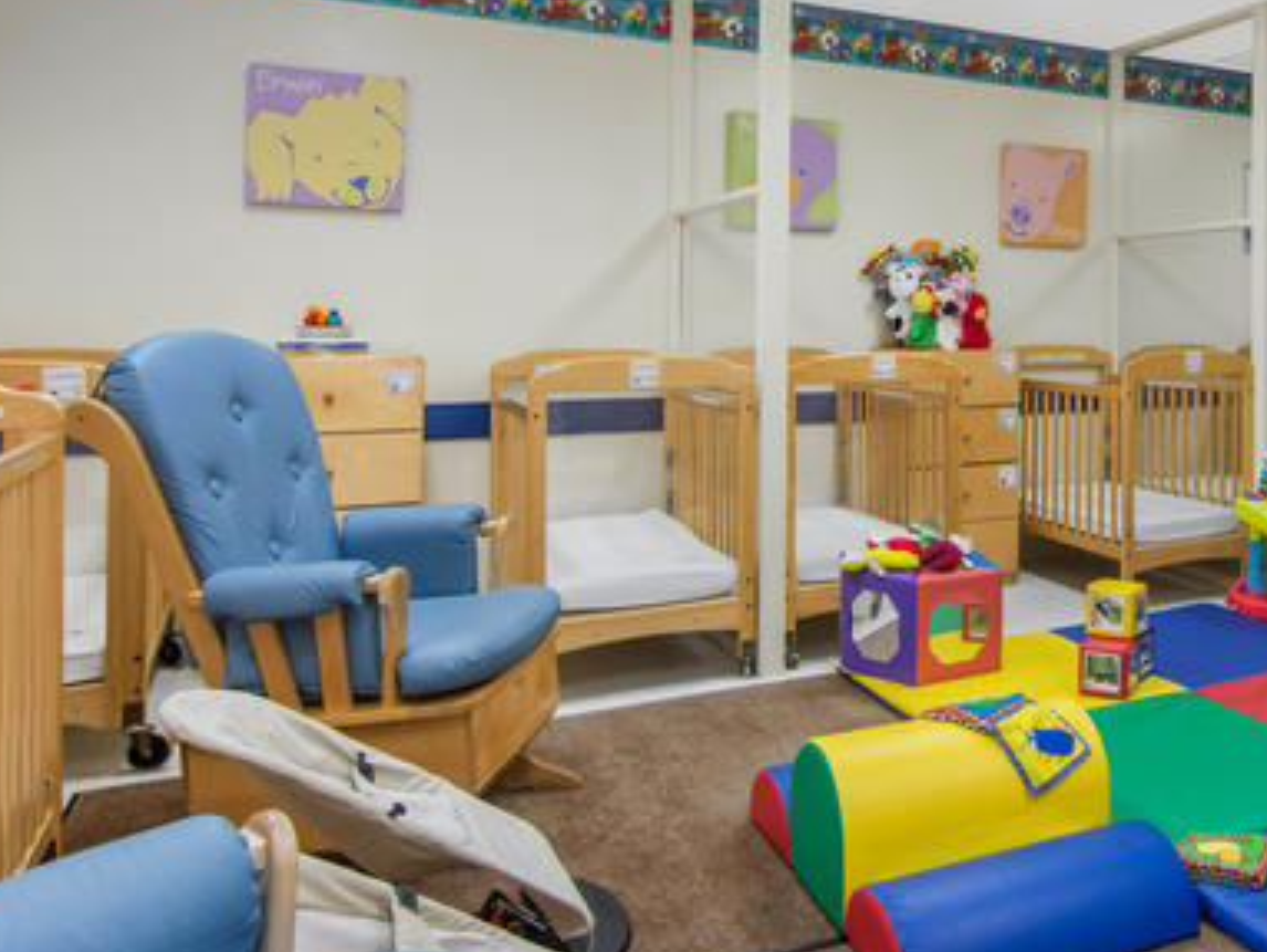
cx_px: 977
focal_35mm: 28
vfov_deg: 49.1
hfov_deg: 59.4
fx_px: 1025
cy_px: 332
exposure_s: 1/30
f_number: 9
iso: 320
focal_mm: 12
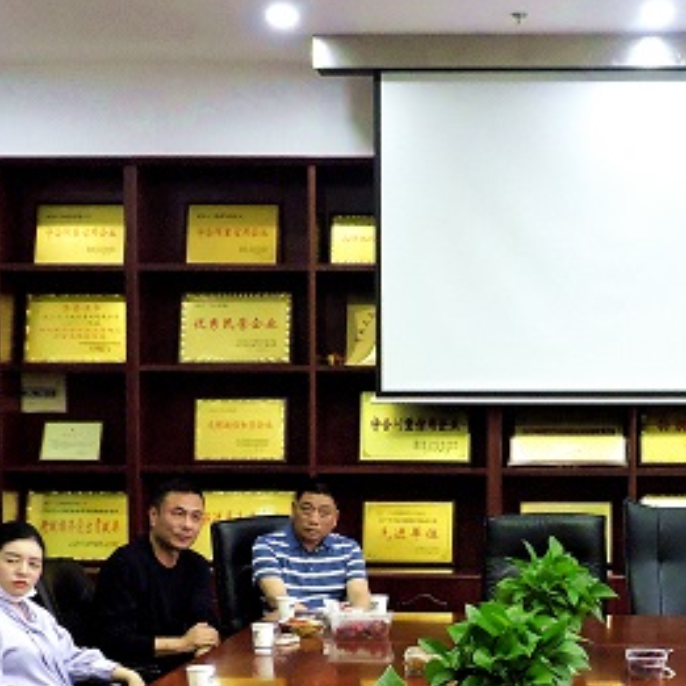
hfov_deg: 26.0
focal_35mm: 65
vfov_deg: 26.0
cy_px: 541
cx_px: 552
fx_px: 1457
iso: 400
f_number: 3
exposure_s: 1/30
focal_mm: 4.3
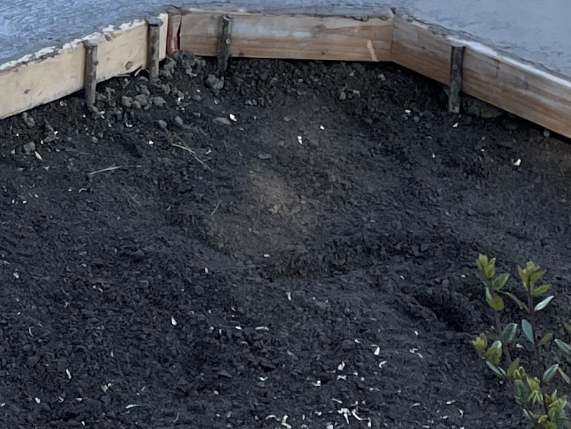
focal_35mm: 131
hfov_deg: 14.2
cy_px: -226
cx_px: -264
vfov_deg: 10.9
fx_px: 2161
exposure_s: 1/1195
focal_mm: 4.2
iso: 32
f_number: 1.6
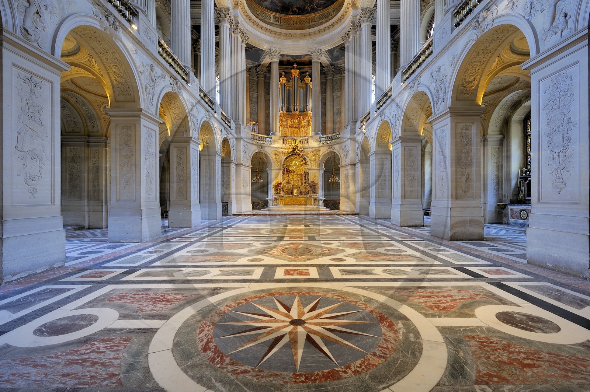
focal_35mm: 18
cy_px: 196
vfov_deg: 67.3
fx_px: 295
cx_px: 295
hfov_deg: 90.0
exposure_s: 2
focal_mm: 18
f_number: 10
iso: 200
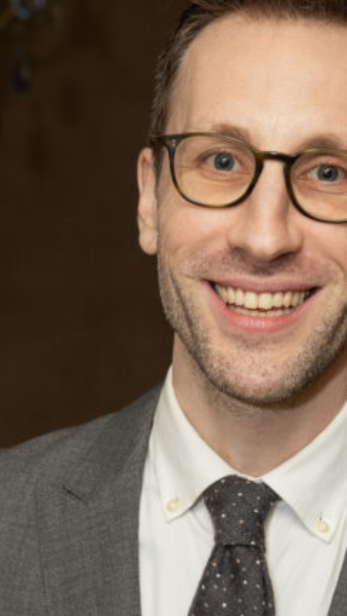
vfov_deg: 15.3
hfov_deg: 8.7
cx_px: 252
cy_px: 522
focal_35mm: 139
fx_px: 2274
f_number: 5
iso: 320
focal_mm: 56
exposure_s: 1/200
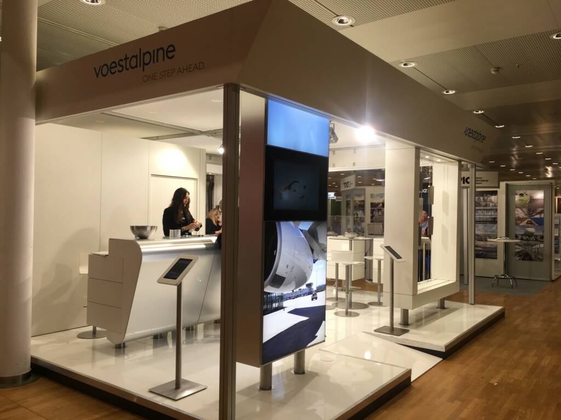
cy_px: 210
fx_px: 470
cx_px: 280
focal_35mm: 29
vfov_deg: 48.2
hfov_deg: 61.7
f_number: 2.2
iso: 40
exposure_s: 1/100
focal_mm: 4.15
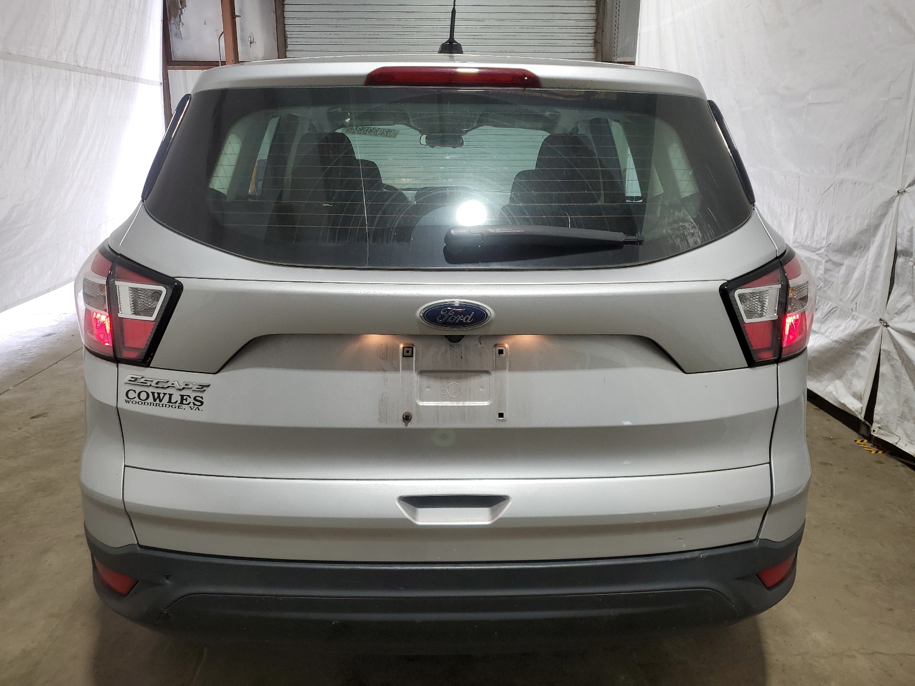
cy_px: 343
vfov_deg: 53.1
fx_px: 687
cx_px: 458
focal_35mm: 26
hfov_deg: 67.3
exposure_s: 1/60.2
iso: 51
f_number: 1.5
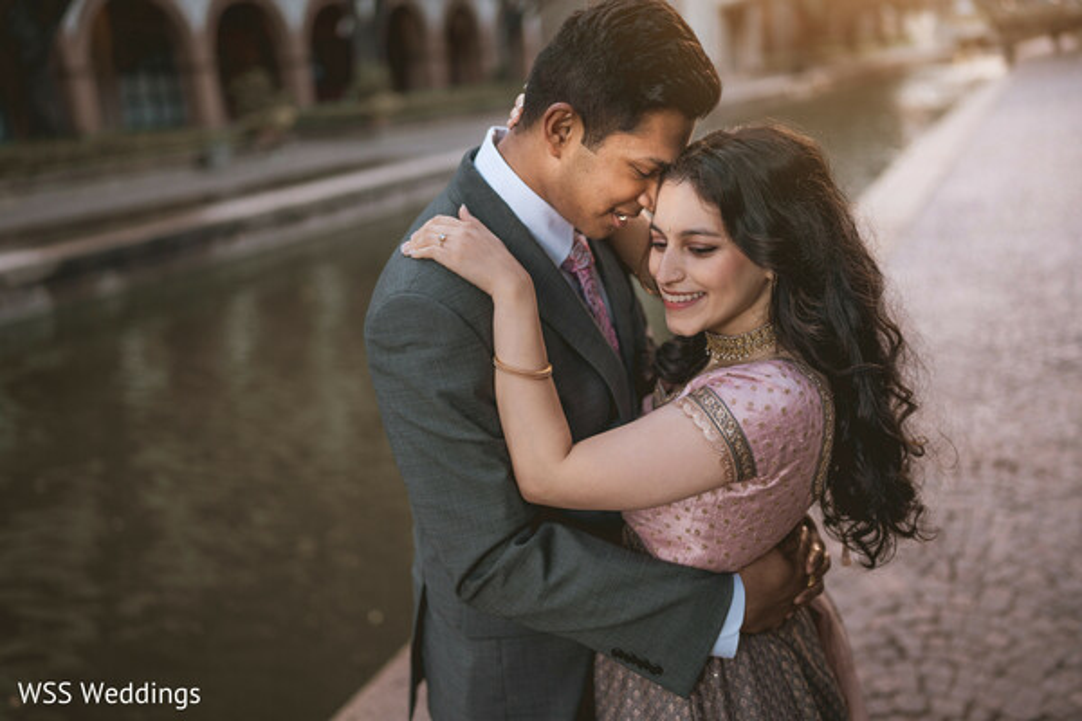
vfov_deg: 37.9
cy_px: 360
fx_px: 1052
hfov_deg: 54.4
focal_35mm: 35
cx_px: 541
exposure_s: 1/250
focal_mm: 35
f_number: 1.4
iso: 400
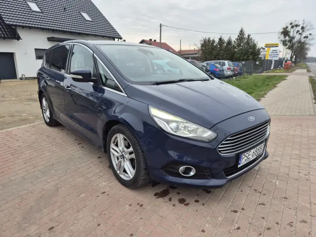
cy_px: 118
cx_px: 158
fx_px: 210
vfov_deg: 58.9
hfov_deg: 73.9
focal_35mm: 23
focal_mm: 5.4
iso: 25
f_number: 1.8
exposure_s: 1/338
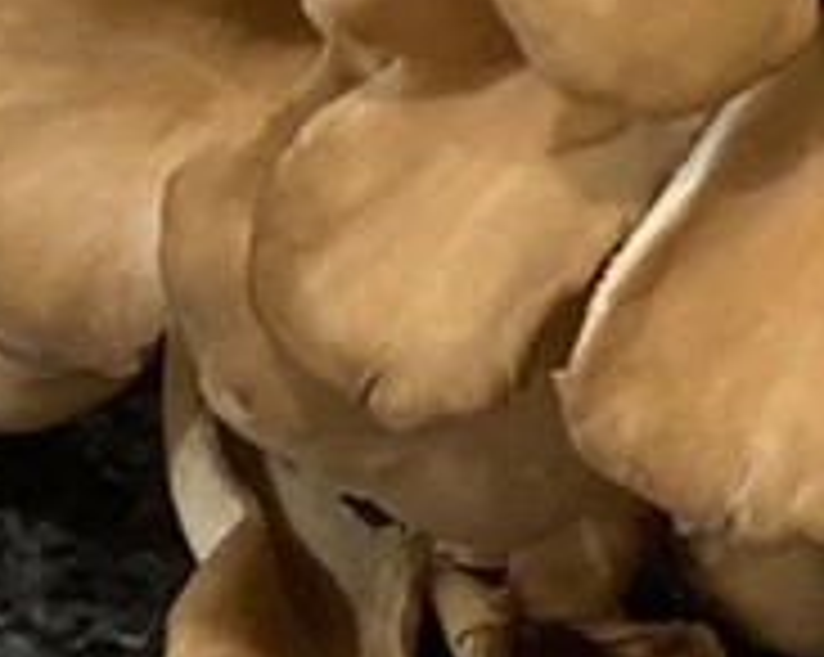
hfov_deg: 4.8
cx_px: 806
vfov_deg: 3.8
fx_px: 9866
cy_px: -974
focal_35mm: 405
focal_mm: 6
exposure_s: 1/33
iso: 200
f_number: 2
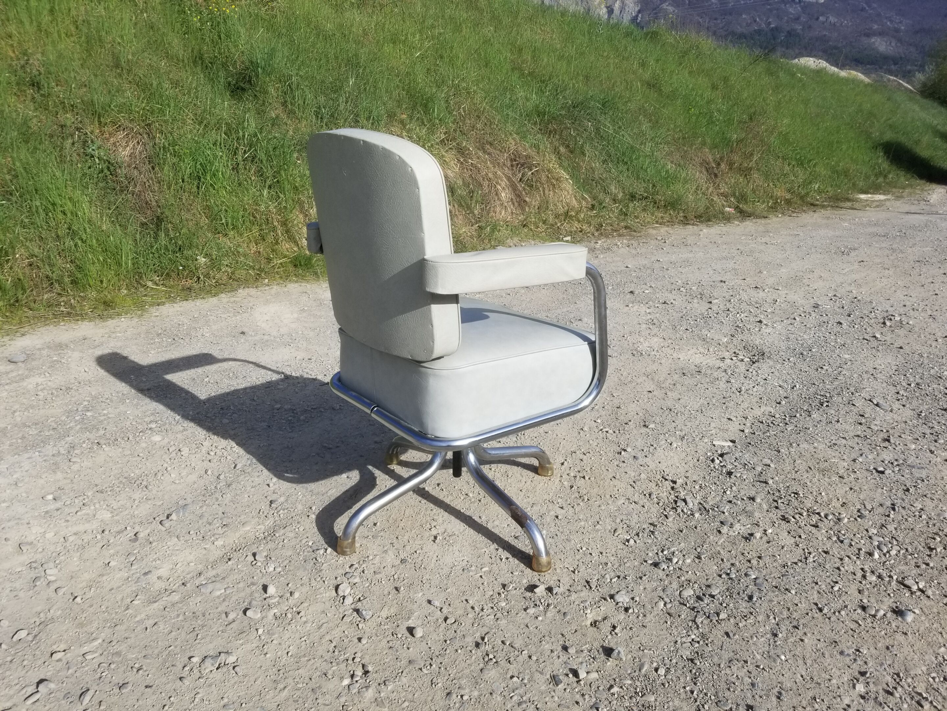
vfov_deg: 53.1
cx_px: 474
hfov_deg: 67.3
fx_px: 711
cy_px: 356
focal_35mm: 26
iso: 50
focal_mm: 4.25
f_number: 1.7
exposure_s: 1/2984
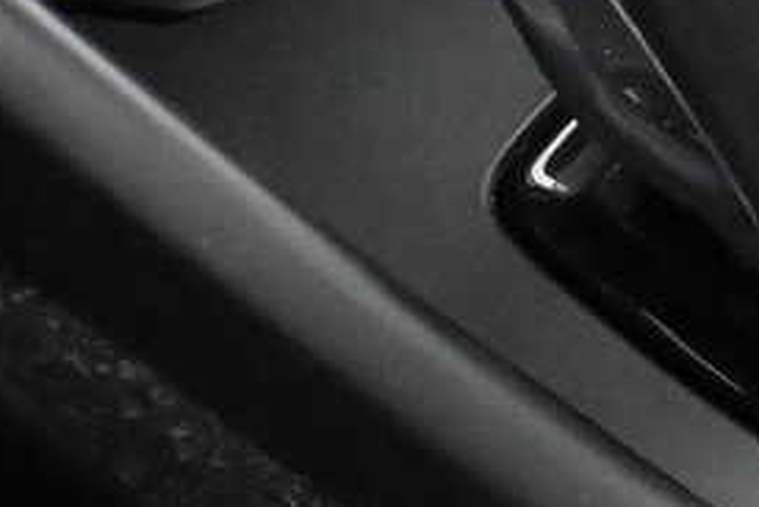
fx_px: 5136
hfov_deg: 8.3
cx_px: 1072
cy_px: -6
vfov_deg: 5.6
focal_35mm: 243
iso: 12800
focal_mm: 27.5
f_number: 4.5
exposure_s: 1/30
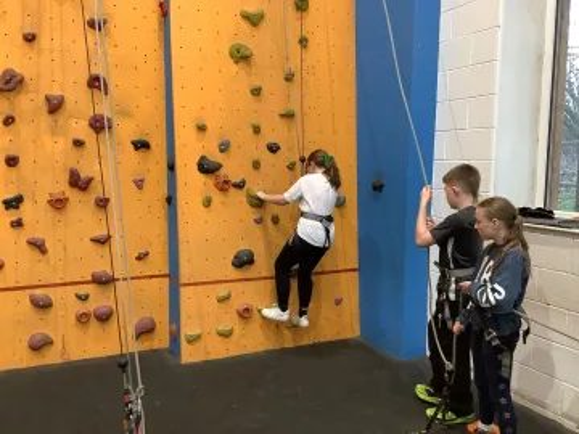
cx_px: 290
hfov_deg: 58.4
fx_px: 519
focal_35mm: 31
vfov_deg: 45.4
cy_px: 217
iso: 125
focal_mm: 3.3
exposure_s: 1/50
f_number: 2.4
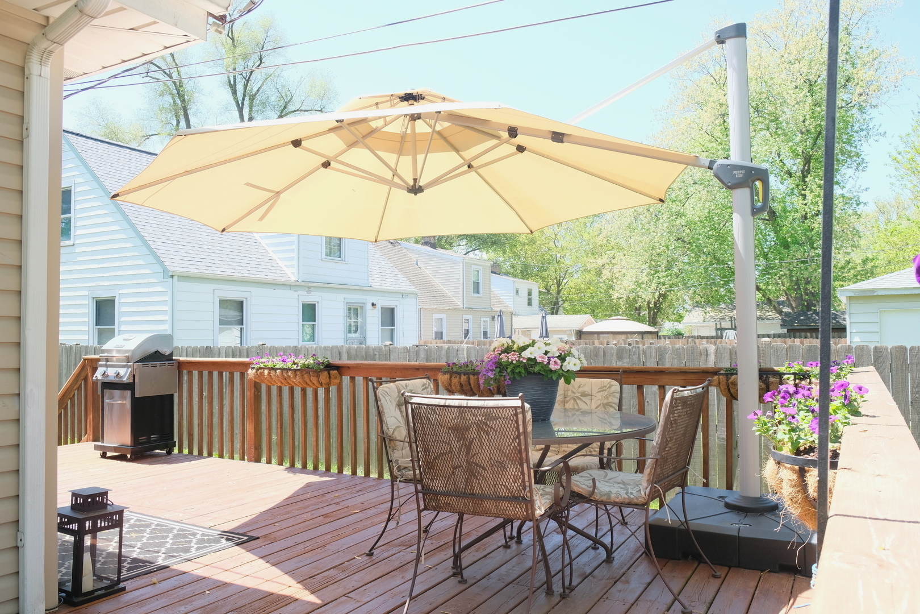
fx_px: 690
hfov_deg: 67.4
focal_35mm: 27
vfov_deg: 47.9
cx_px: 460
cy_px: 307
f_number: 6.4
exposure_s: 1/140
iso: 400
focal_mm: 18
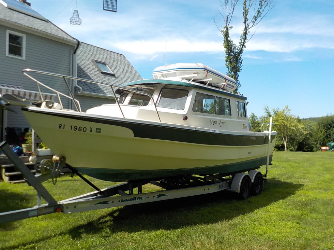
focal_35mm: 30
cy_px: 125
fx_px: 289
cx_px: 167
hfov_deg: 60.0
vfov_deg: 46.8
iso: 125
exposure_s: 1/800
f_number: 3.3
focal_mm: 4.1
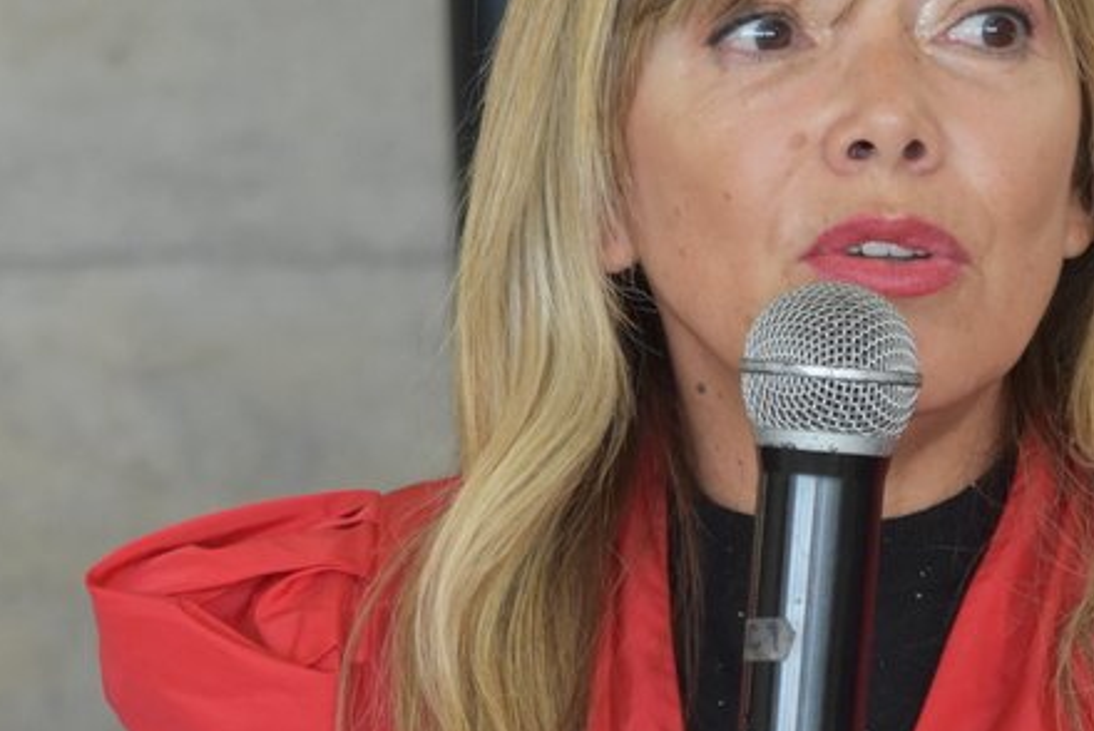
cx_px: 679
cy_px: 356
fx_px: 18640
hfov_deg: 3.4
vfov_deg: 2.2
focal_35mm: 613
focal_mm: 150
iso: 1400
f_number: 4.8
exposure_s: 1/250
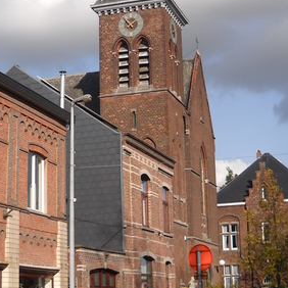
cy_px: 136
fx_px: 725
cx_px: 135
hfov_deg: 22.5
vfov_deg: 22.5
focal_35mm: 77
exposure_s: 1/353
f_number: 5.5
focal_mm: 6.72
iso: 64
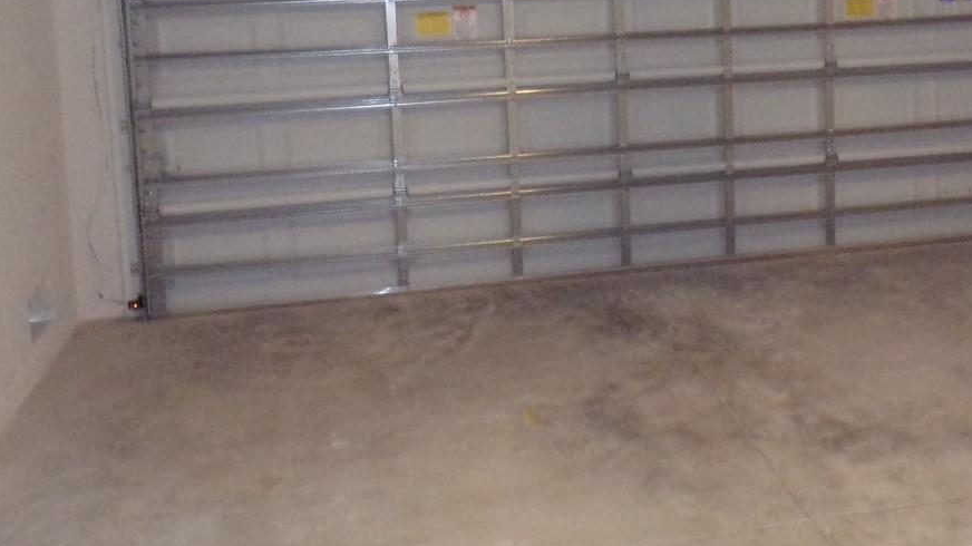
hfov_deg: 42.3
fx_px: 1237
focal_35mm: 48
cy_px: 13
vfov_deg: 23.9
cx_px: 657
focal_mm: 4.3
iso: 640
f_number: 3
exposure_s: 1/34
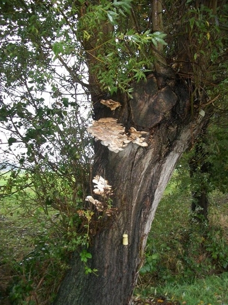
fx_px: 281
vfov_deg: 56.8
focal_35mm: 32
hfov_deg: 44.2
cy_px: 152
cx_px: 114
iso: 242
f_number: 2.9
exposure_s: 1/60
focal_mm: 5.7
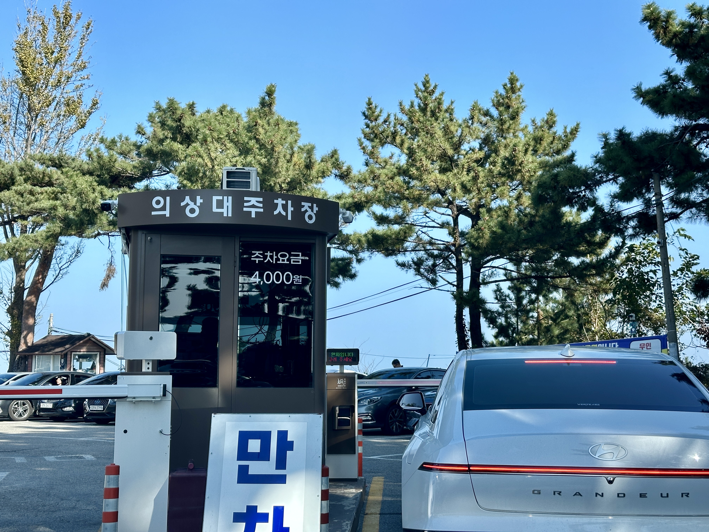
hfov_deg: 39.7
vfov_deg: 30.3
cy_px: 266
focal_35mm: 48
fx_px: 983
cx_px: 354
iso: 64
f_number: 1.78
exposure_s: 1/393
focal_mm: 6.86
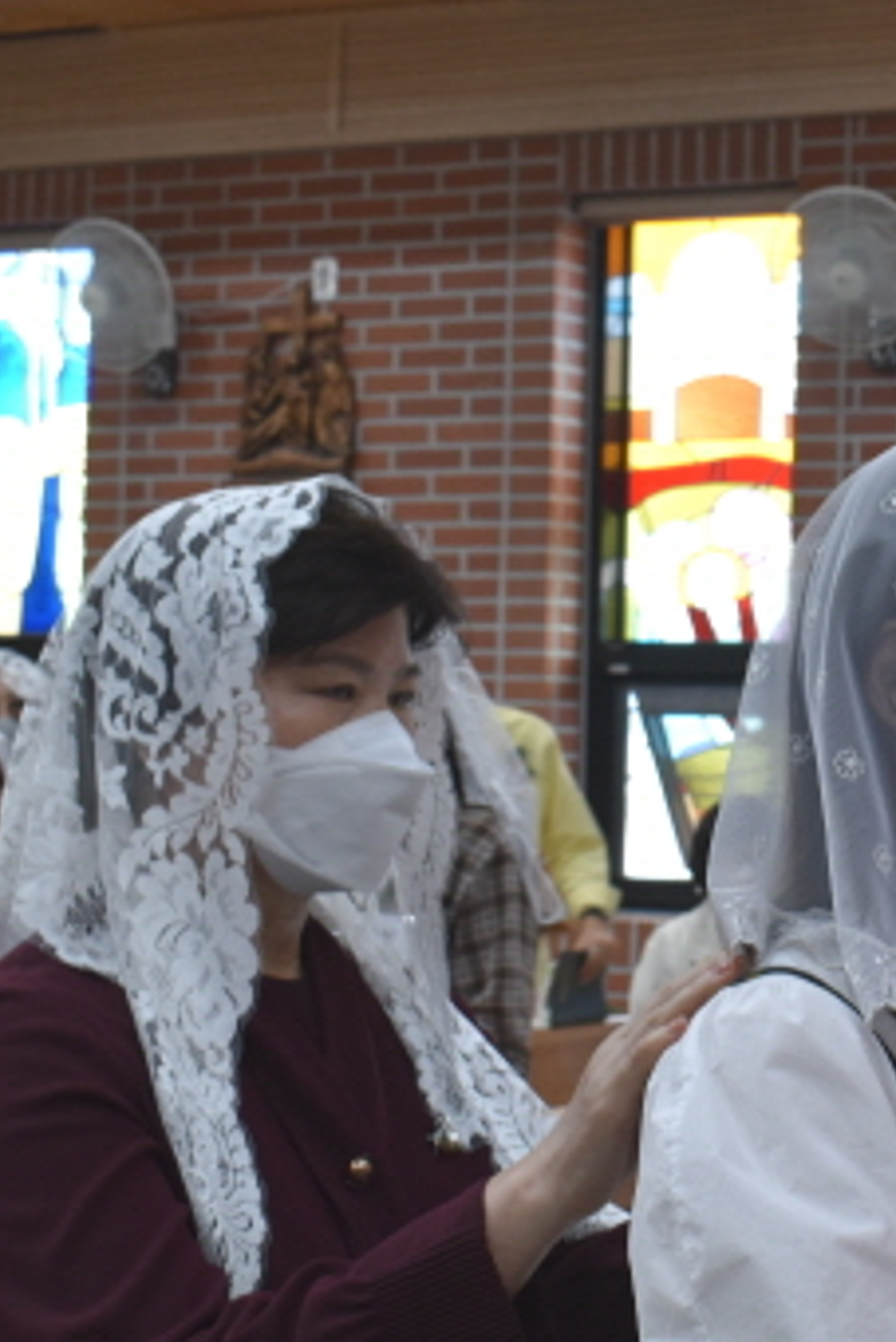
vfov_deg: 23.1
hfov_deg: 14.9
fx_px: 3282
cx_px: 1160
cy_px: 693
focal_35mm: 88
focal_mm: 28
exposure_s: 1/15
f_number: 6.3
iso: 400
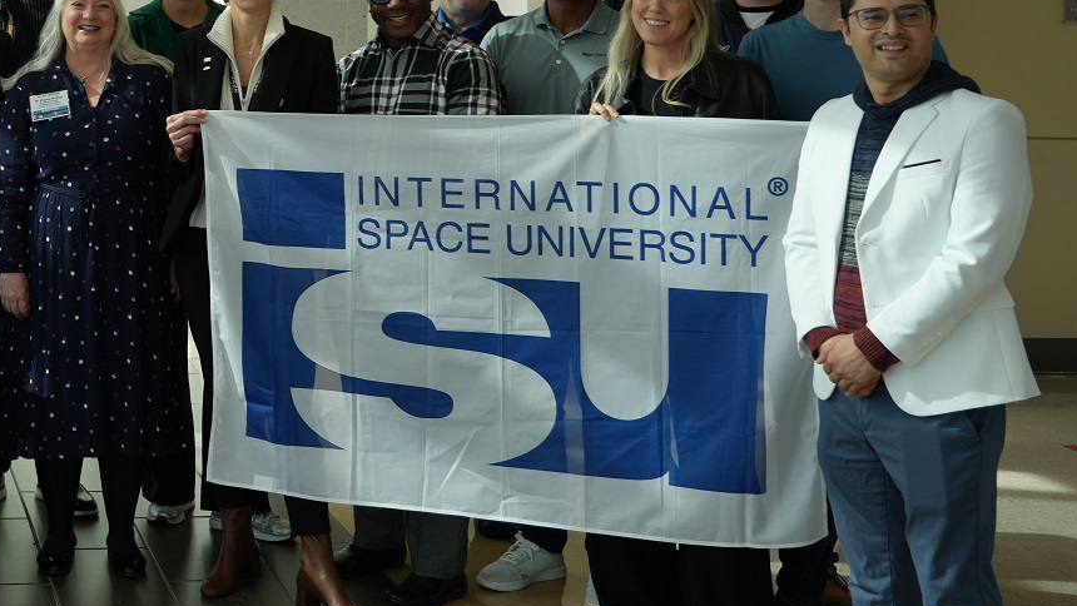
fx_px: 1828
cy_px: 10
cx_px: 24
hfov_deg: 30.7
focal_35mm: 64
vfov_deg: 18.4
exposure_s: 1/160
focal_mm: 30
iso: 100
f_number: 4
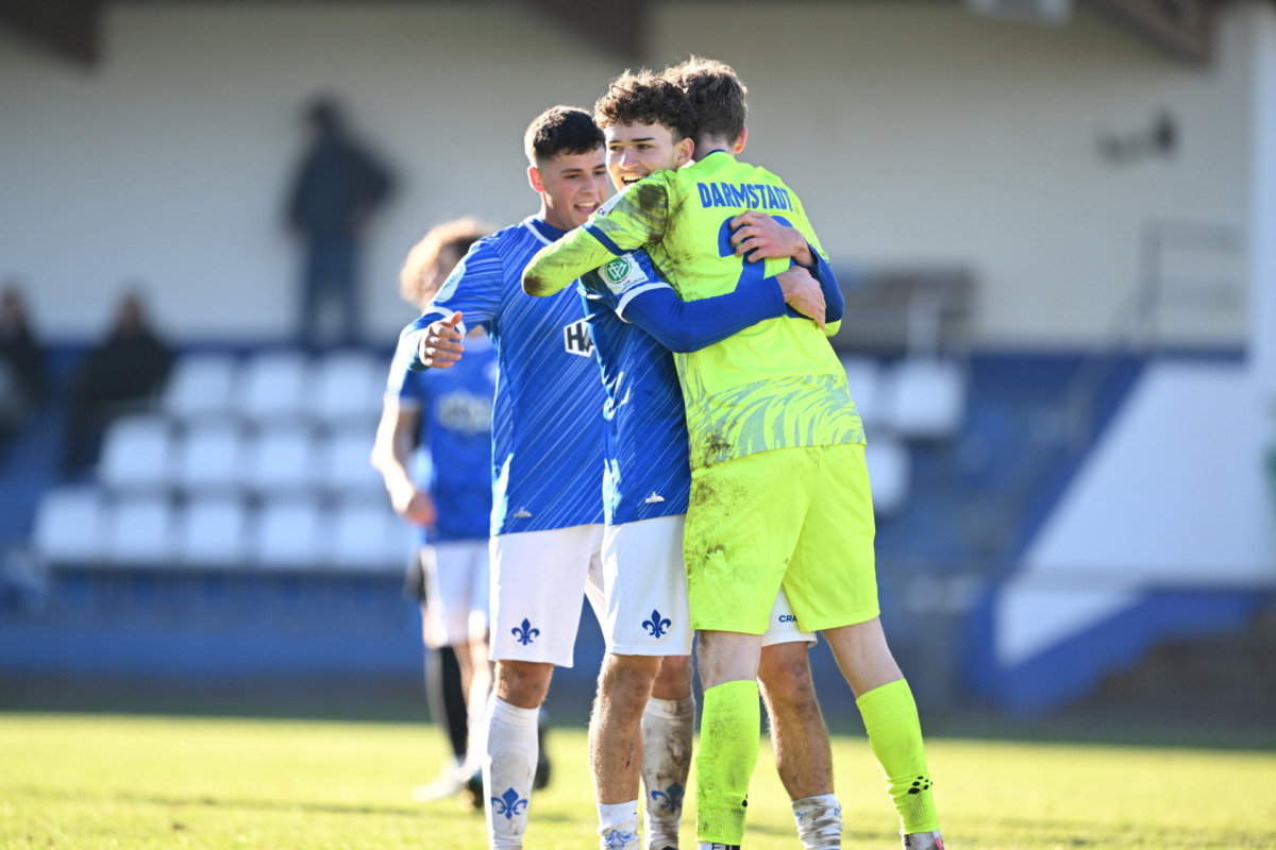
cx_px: 638
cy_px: 425
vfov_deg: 3.4
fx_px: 14177
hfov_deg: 5.2
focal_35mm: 400
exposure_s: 1/2000
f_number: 2.8
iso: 640
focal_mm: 400
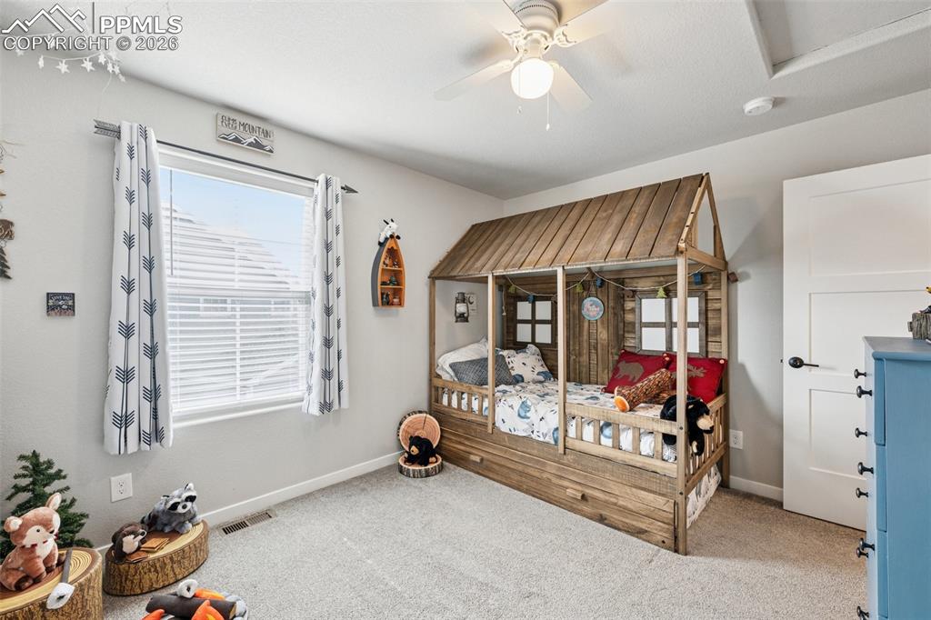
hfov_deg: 100.4
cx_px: 466
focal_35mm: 15
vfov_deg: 77.3
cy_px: 310
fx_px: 388
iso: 800
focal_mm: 15
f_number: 11
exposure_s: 1/6
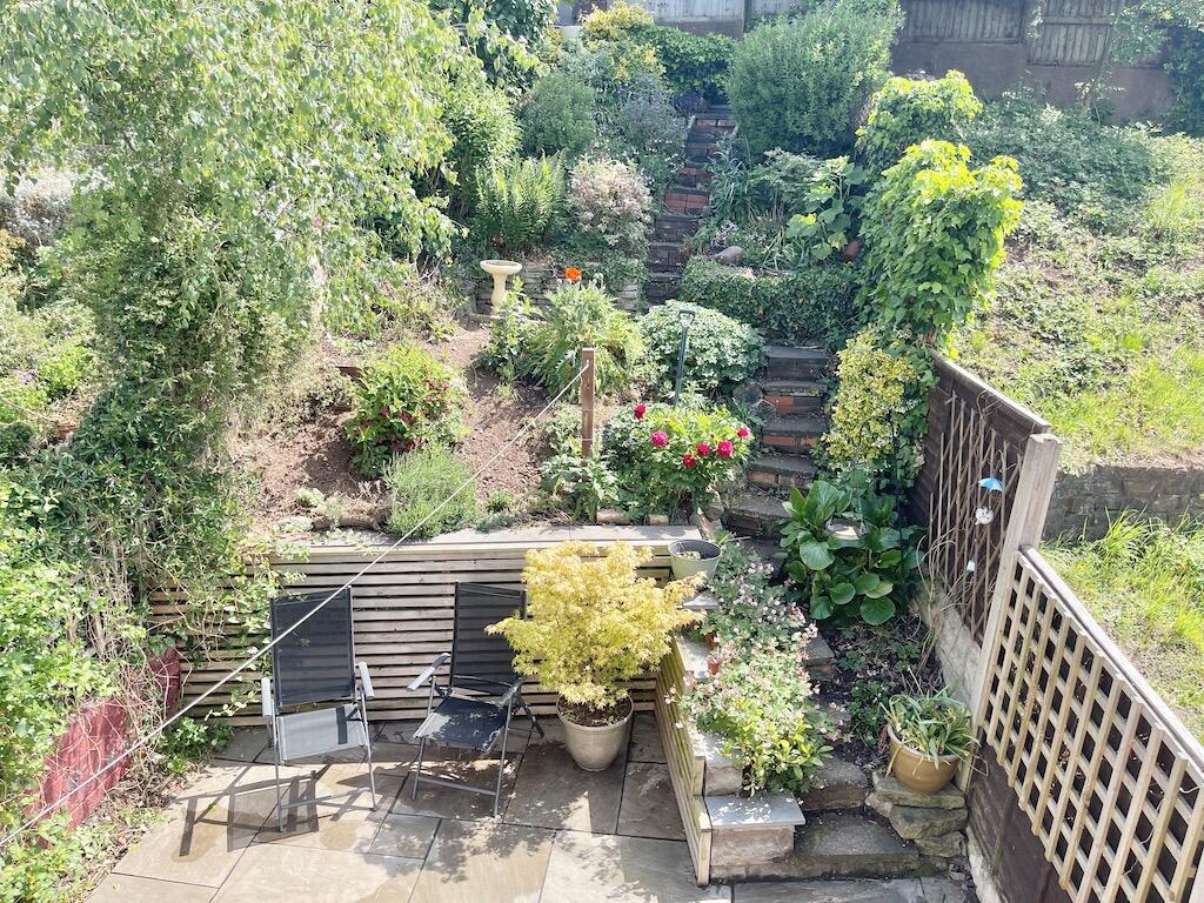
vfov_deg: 54.9
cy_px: 452
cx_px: 602
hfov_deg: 69.4
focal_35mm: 25
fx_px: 870
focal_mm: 5.1
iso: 32
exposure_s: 1/962
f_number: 1.6
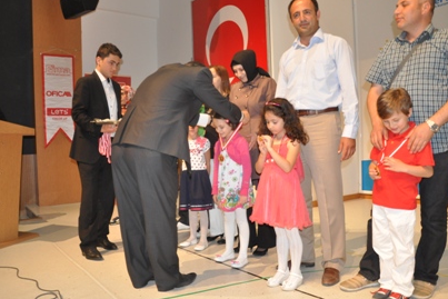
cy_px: 153
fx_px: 373
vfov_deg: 43.6
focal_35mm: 30
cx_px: 211
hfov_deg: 61.9
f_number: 4.5
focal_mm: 18
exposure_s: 1/60
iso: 1000
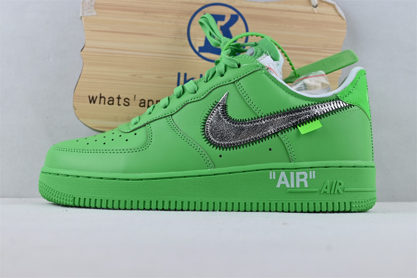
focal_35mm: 49
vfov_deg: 27.7
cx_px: 208
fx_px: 565
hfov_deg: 40.5
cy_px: 139
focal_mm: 32.5
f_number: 5
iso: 100
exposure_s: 1/80
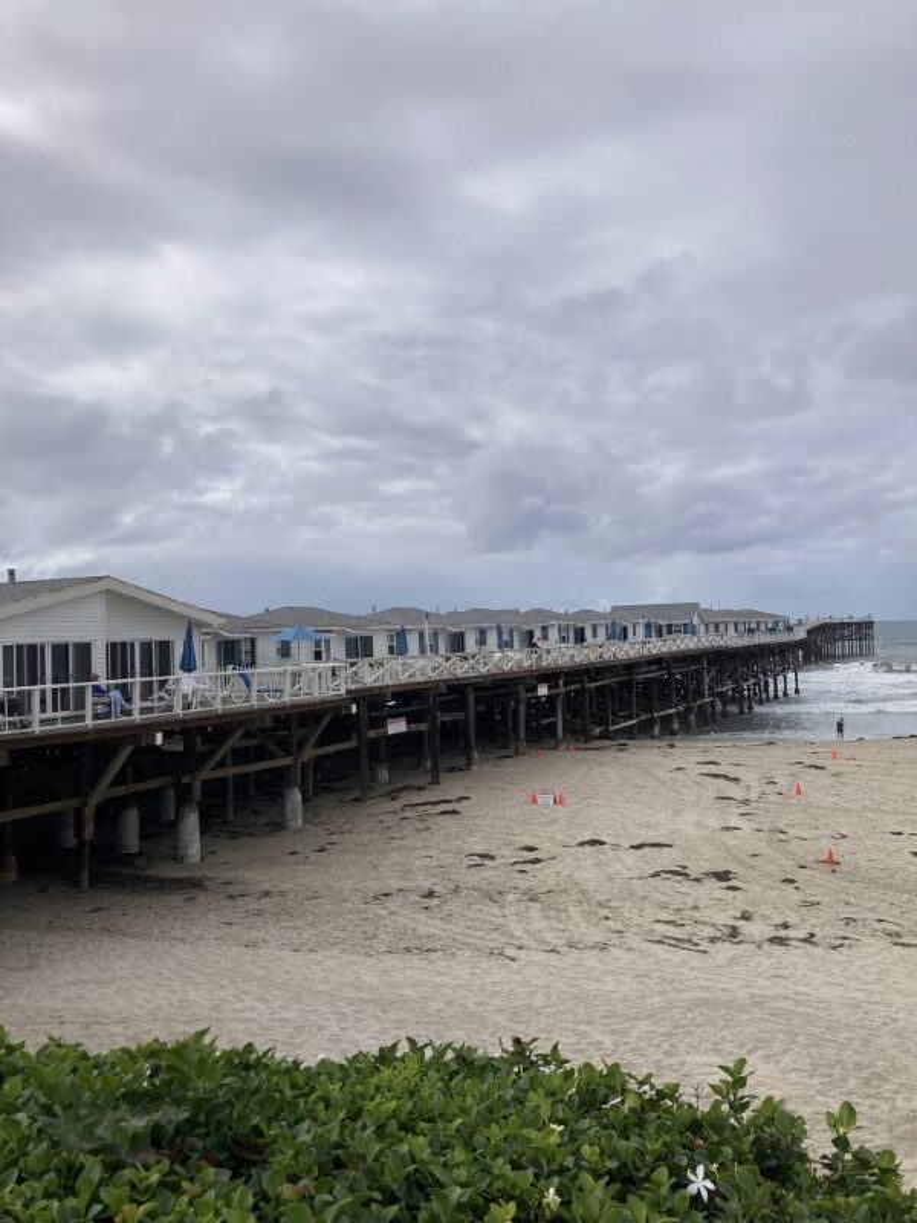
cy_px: 612
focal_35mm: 28
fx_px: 989
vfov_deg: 63.4
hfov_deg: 49.7
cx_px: 458
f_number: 1.8
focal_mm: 3.99
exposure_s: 1/4878
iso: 20
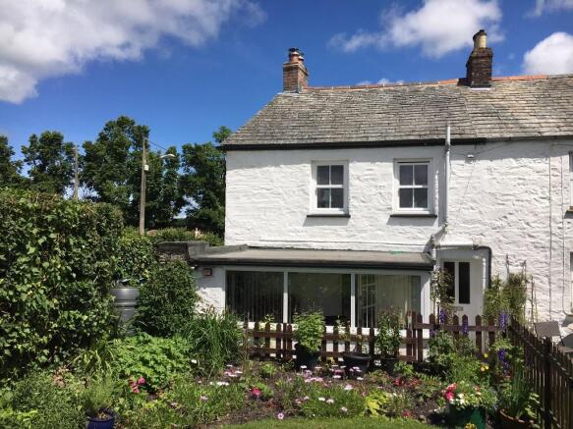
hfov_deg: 61.7
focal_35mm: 29
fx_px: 480
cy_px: 214
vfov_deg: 48.2
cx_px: 286
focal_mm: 4.15
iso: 25
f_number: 2.2
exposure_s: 1/2849
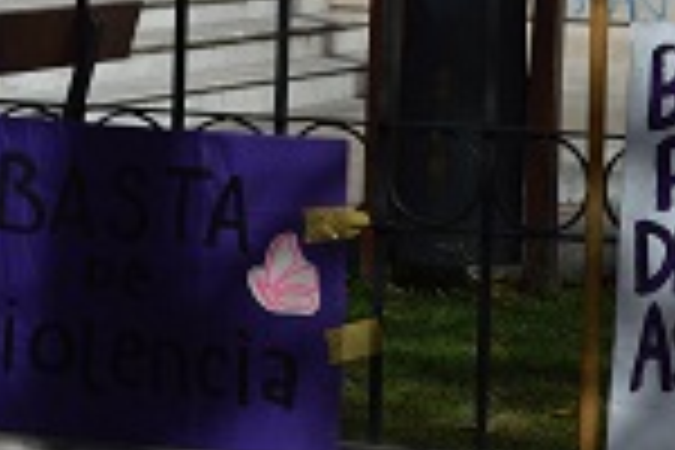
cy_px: -202
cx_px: -76
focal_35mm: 220
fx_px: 4125
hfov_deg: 9.3
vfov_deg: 6.2
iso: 100
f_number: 9
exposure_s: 1/320
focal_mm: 44
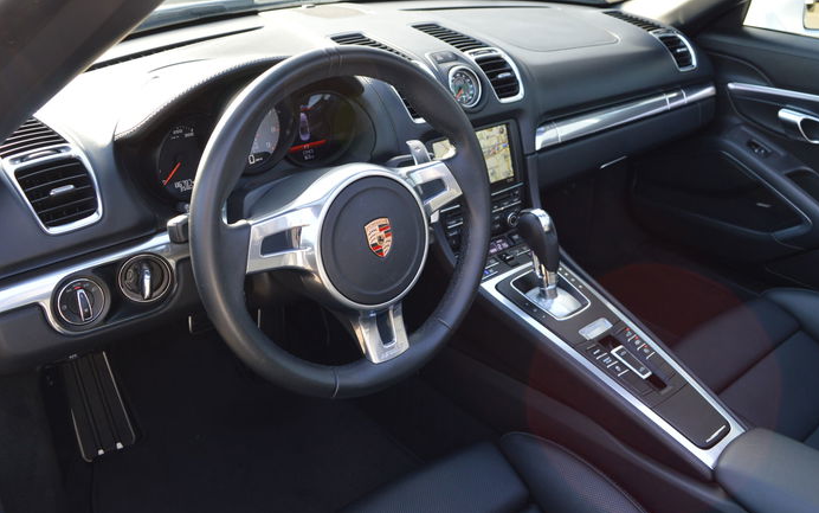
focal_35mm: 36
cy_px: 216
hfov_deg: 54.4
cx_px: 453
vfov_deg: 35.7
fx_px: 794
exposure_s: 1/125
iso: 320
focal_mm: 21
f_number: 5.6
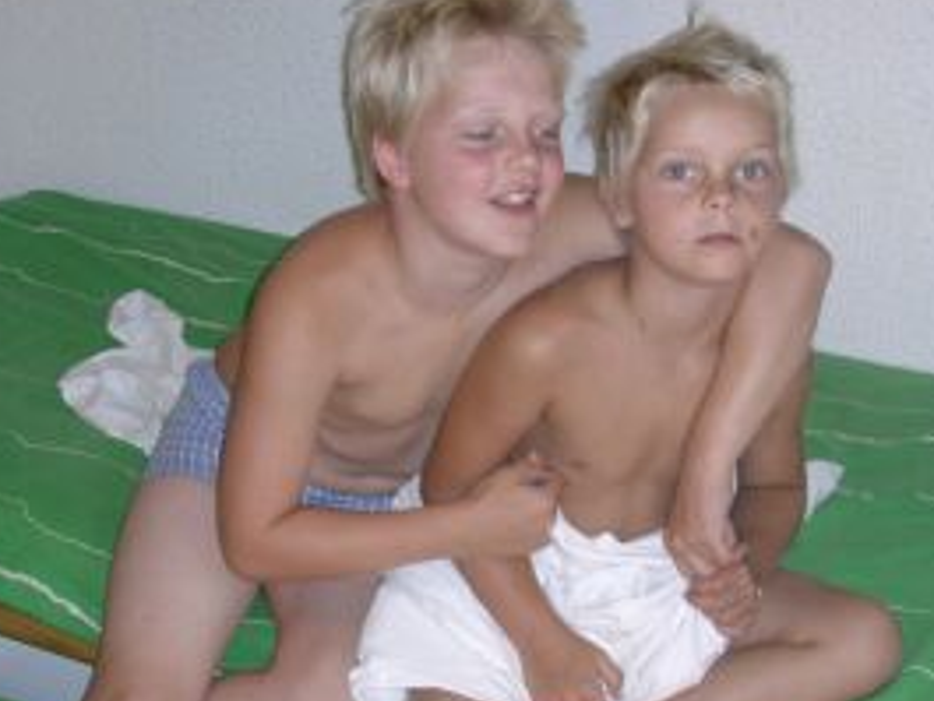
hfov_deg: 28.9
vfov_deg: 21.9
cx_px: 582
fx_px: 1809
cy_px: 359
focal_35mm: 67
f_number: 2.9
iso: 70
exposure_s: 1/64
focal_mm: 6.7
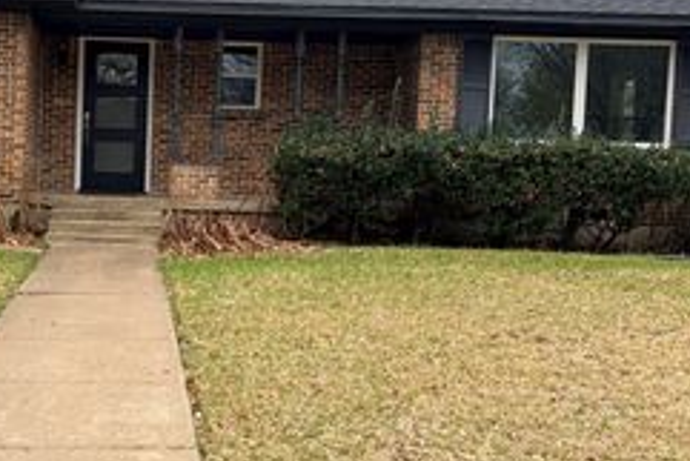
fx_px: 1074
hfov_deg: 34.4
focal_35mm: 56
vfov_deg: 24.2
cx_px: 126
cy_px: 236
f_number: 1.6
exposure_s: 1/2012
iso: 50
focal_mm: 5.96
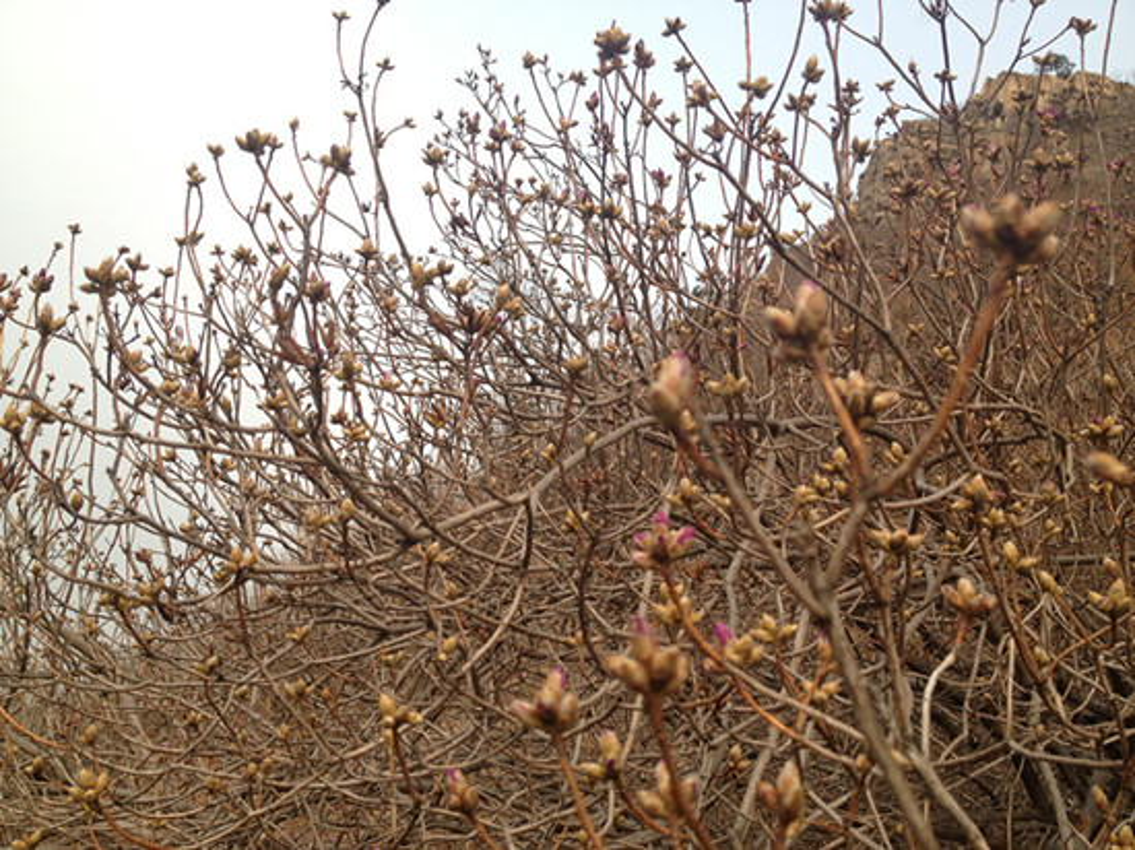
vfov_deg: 40.7
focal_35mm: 35
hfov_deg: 52.6
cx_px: 568
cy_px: 425
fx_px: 1147
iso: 50
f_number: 2.4
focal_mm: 4.28
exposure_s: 1/665
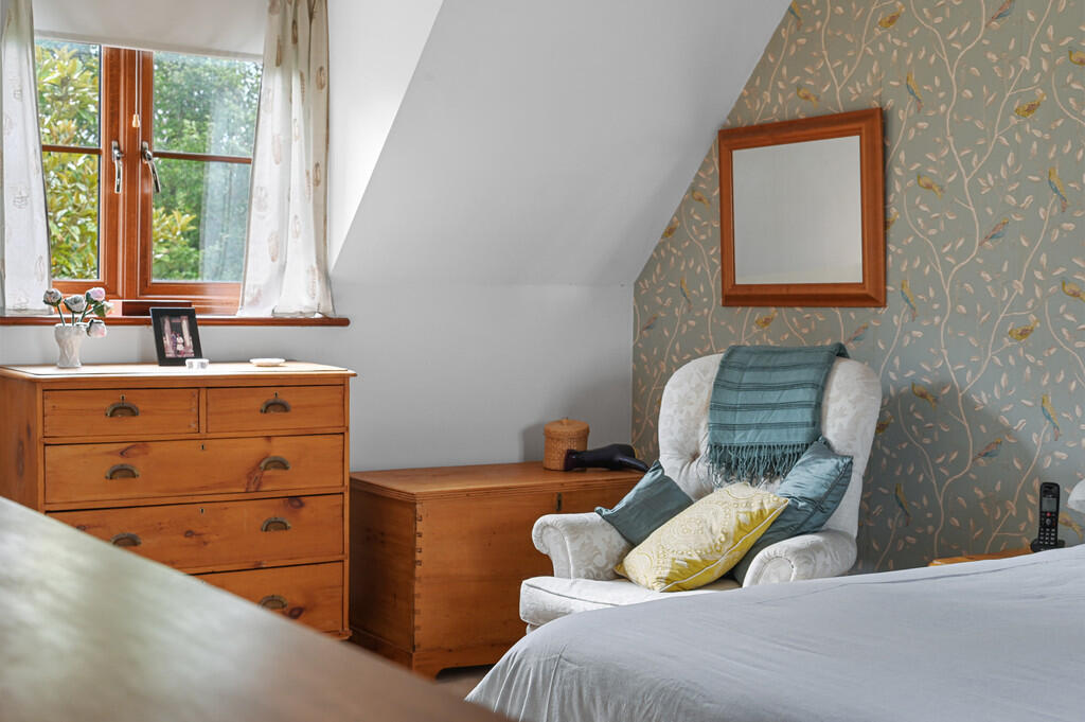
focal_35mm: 50
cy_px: 361
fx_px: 1506
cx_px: 542
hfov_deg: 39.6
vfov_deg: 26.9
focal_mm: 50
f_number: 8
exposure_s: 1/2.5
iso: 400
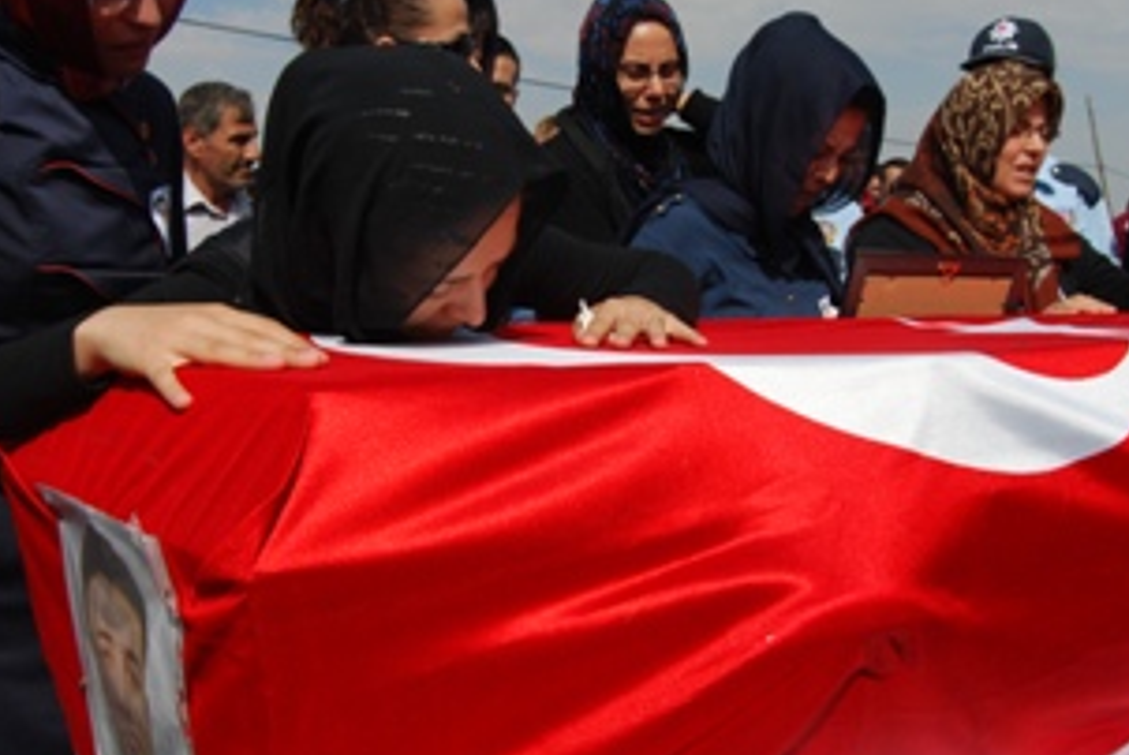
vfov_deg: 33.4
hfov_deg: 48.4
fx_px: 1256
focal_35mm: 40
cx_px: 572
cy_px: 415
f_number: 9
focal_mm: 18
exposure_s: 1/320
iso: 100
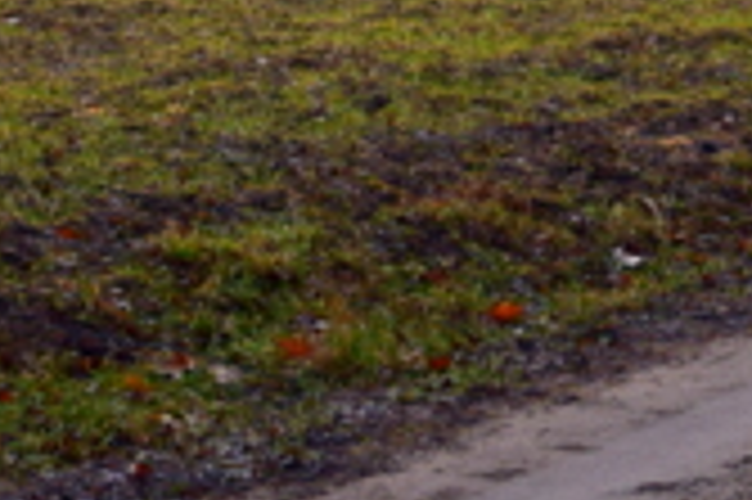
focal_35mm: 230
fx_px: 4800
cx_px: 729
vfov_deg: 5.9
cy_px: -293
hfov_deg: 8.9
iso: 400
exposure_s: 1/30
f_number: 7.1
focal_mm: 32
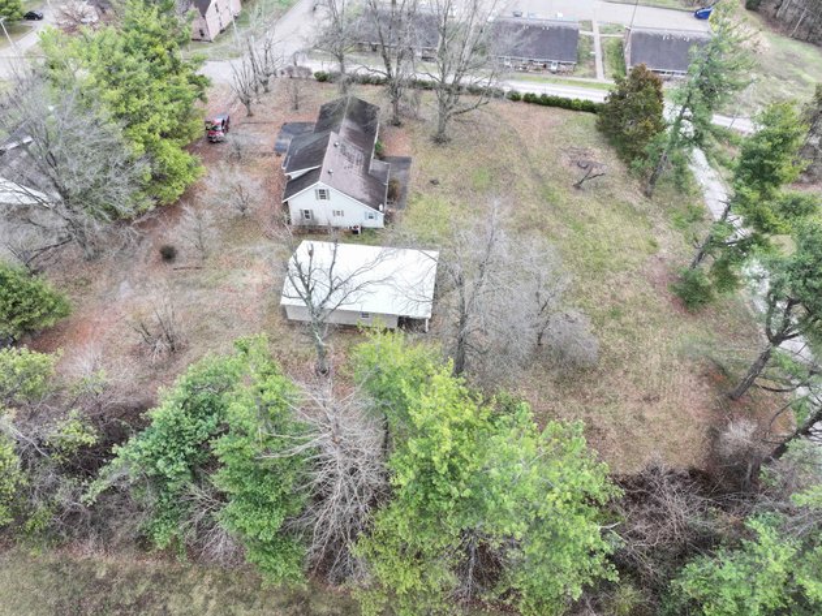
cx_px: 411
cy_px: 308
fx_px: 570
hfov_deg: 71.6
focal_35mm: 24
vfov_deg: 56.8
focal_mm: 12.29
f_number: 2.8
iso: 140
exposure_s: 1/160
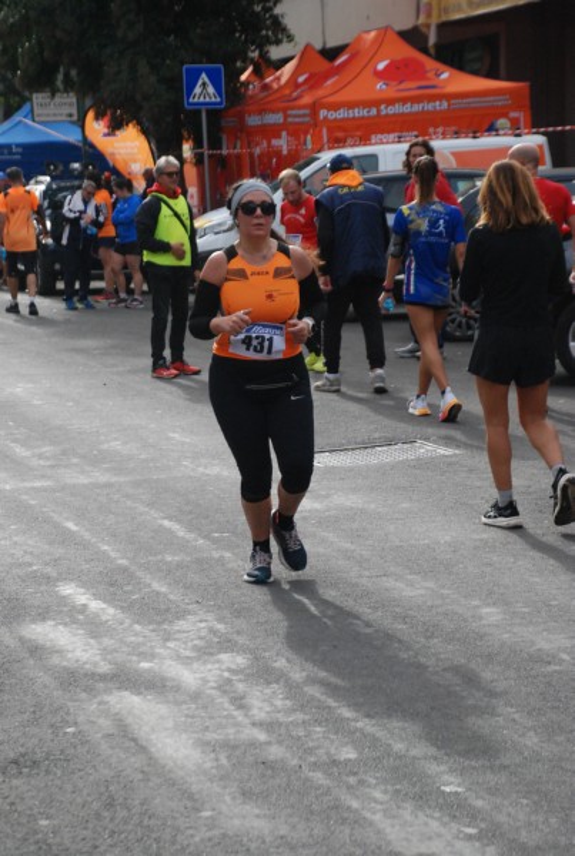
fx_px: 2502
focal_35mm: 105
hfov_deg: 13.1
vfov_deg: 19.4
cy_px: 428
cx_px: 288
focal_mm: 70
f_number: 5.6
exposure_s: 1/1250
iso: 1000
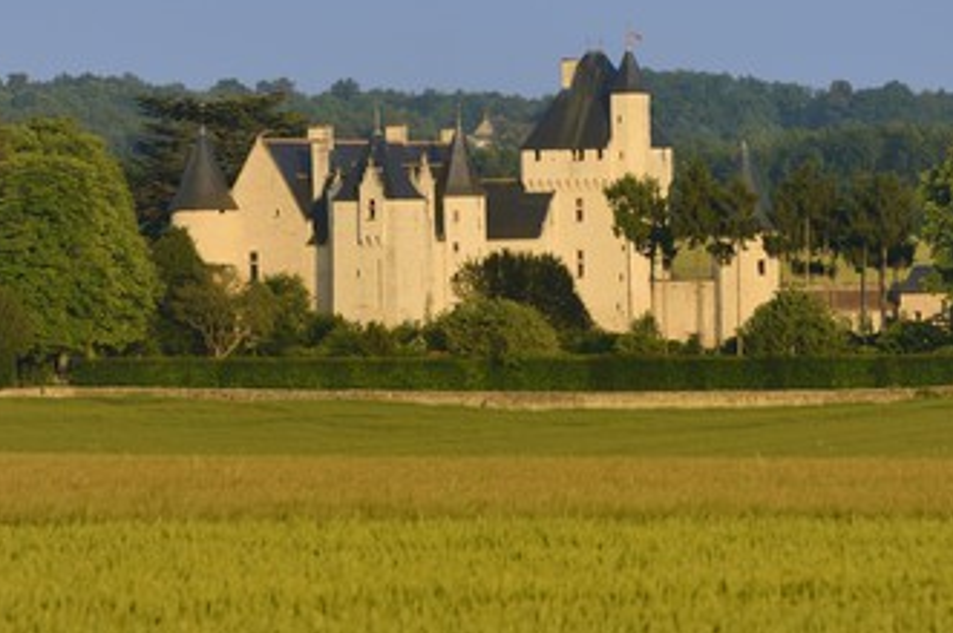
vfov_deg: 3.6
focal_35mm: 381
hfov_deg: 5.4
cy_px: 273
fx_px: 10076
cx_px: 514
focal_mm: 200
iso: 100
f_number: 7.1
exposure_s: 1/180
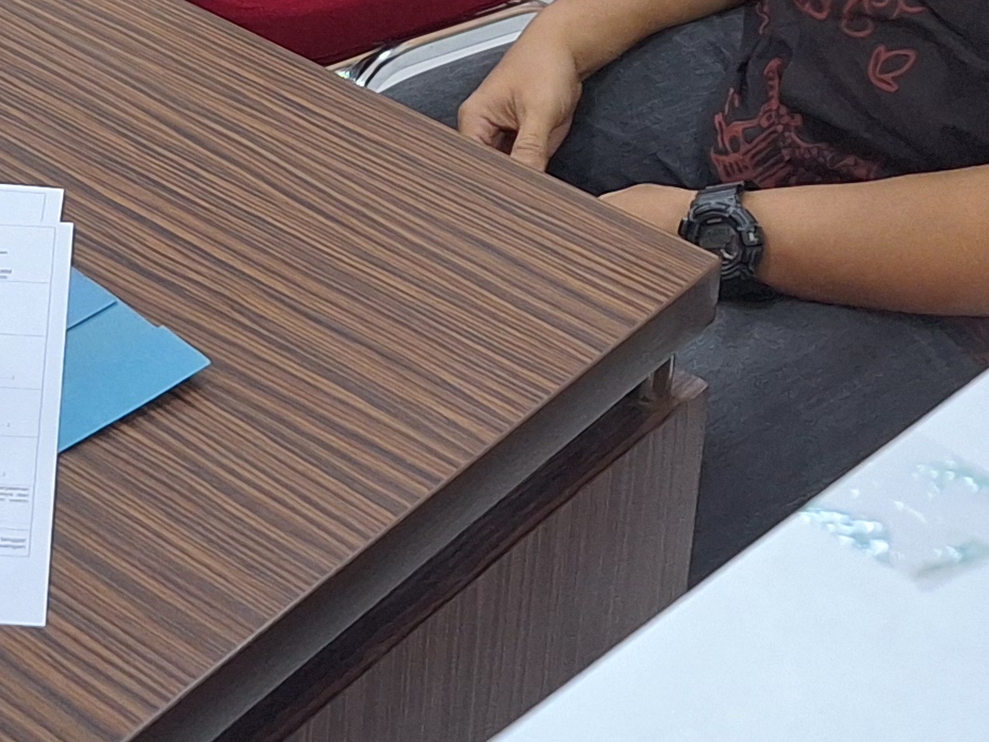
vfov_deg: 13.4
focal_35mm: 101
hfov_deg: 18.7
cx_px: -115
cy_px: -514
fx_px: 2886
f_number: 1.8
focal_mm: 5.54
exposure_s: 1/33
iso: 250
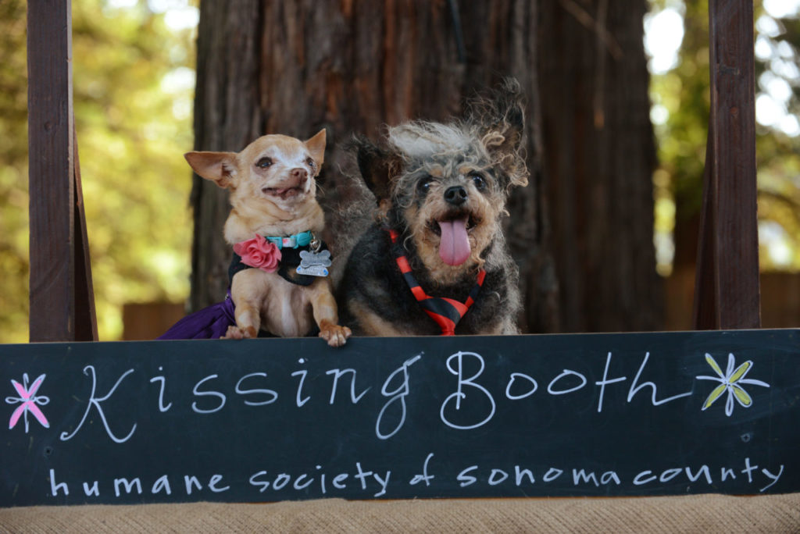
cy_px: 267
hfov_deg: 18.6
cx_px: 400
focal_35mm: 110
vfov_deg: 12.5
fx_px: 2446
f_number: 5.6
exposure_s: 1/125
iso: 1250
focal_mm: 110
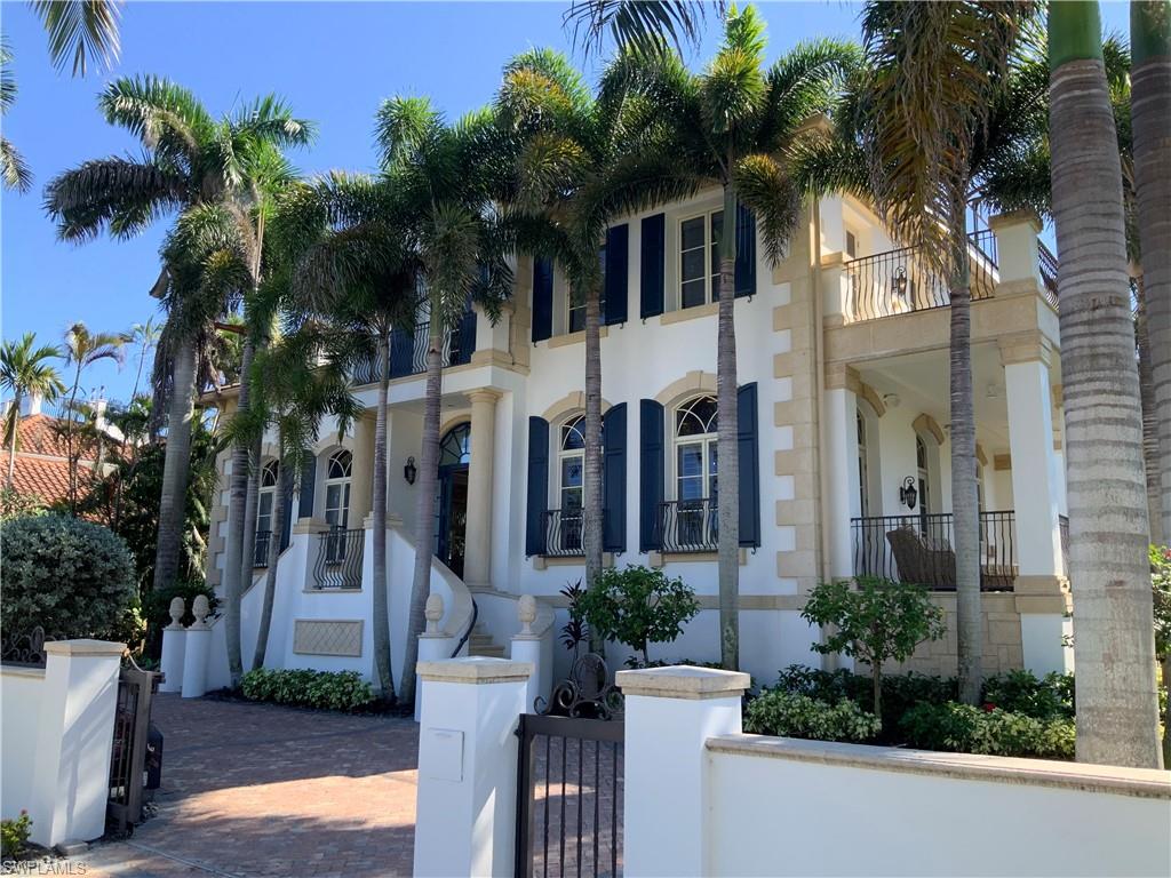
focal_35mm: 29
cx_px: 586
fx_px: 981
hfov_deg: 61.7
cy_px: 439
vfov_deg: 48.2
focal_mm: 3
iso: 16
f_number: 1.8
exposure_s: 1/551
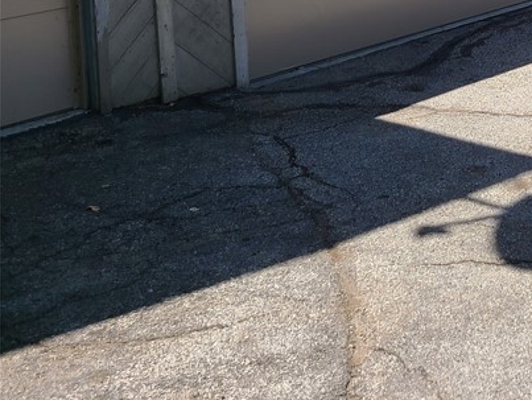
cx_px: 675
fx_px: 1015
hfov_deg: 25.6
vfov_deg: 20.7
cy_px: -94
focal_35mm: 66
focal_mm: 5.4
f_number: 1.8
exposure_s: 1/1391
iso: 40
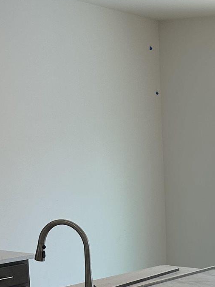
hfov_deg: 16.7
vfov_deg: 23.0
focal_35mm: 82
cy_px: 280
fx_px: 679
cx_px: 304
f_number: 1.78
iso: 80
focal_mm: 6.86
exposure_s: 1/228
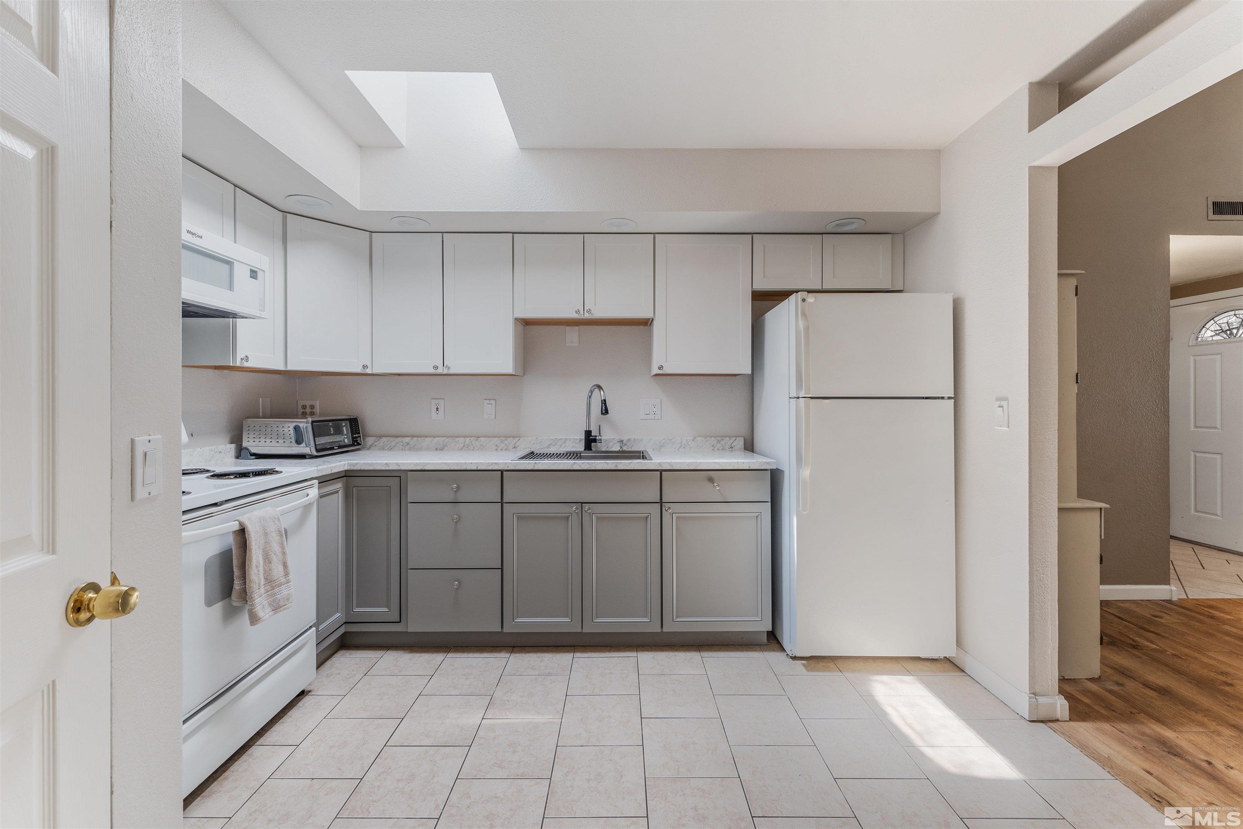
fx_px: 483
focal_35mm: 14
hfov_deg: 104.3
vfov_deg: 81.2
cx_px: 622
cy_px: 414
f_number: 9
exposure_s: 1/4
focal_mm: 14
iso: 320
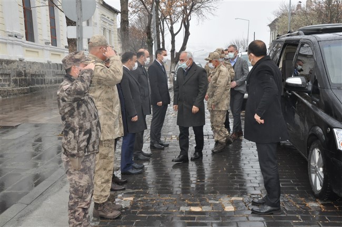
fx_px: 370
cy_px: 114
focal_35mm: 39
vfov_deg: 34.1
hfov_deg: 49.6
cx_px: 171
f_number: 13
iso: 1250
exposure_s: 1/200
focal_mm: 26
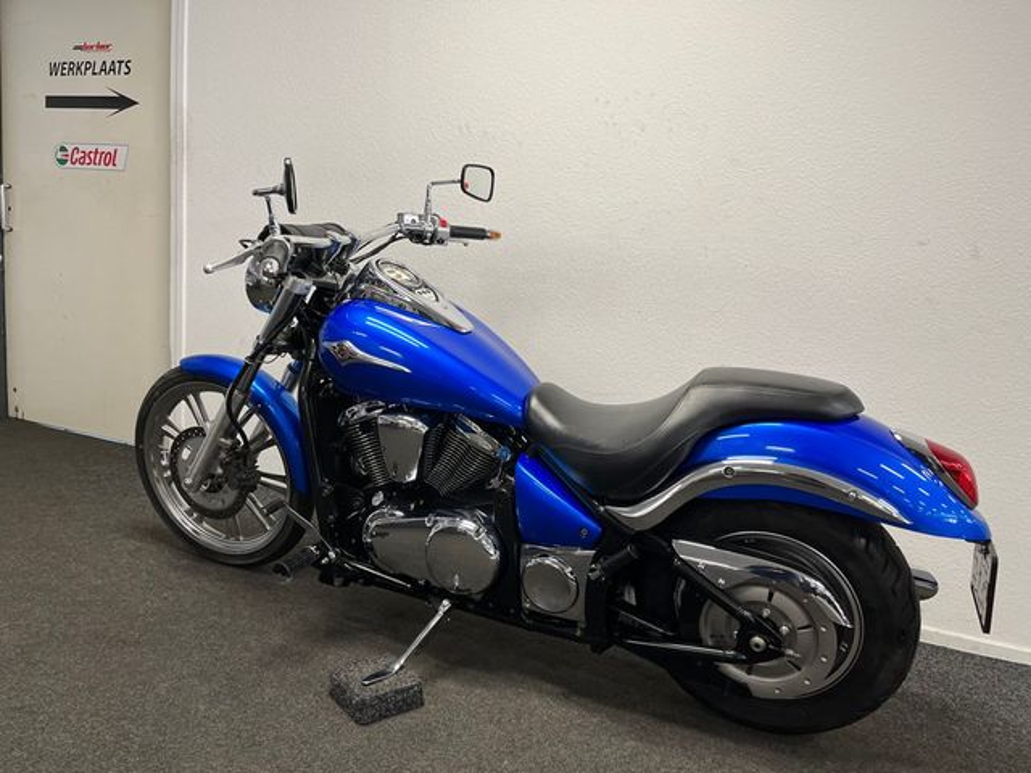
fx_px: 774
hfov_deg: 67.3
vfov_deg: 53.1
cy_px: 386
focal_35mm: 26
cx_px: 516
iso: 125
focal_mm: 5.1
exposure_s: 1/100
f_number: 1.6
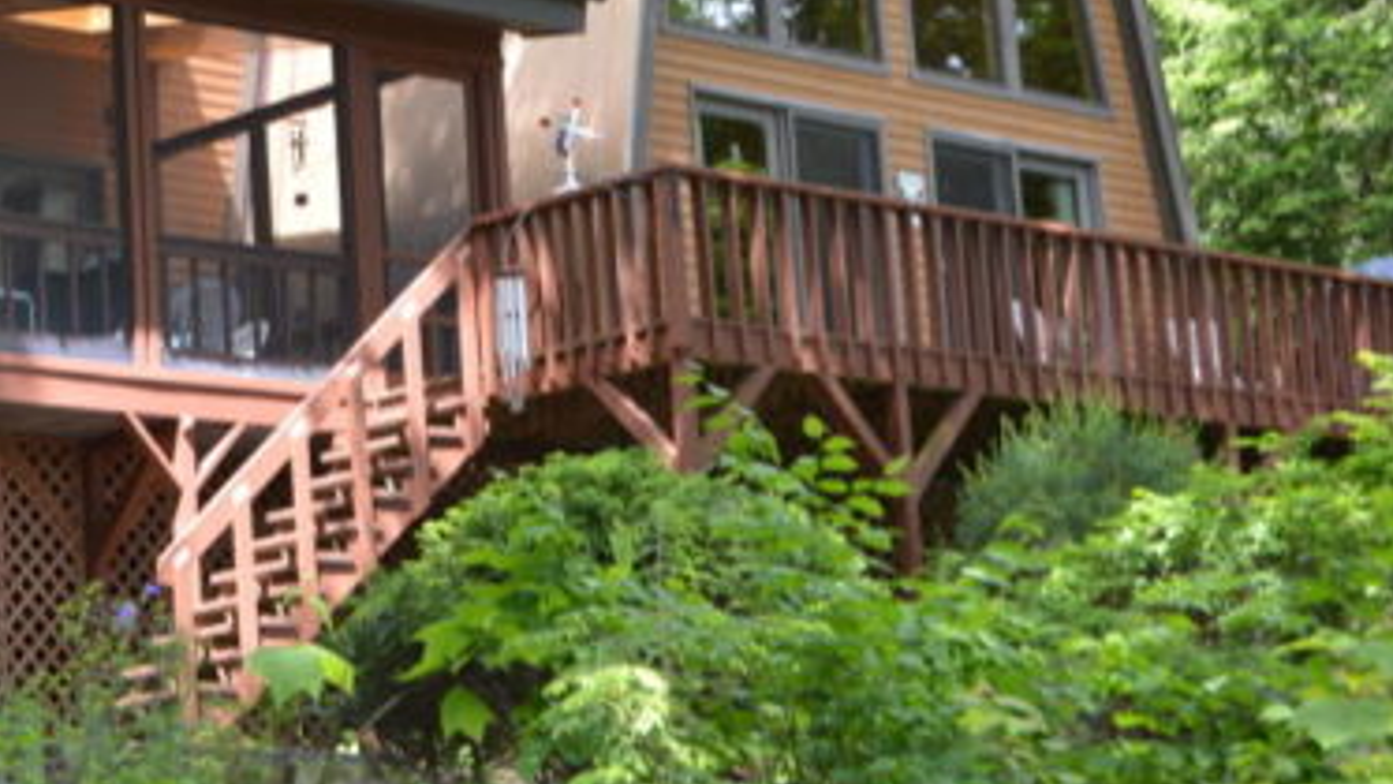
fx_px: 4178
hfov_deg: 18.8
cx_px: 415
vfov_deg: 10.7
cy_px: 166
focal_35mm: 113
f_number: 5.6
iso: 250
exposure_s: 1/125
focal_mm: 35
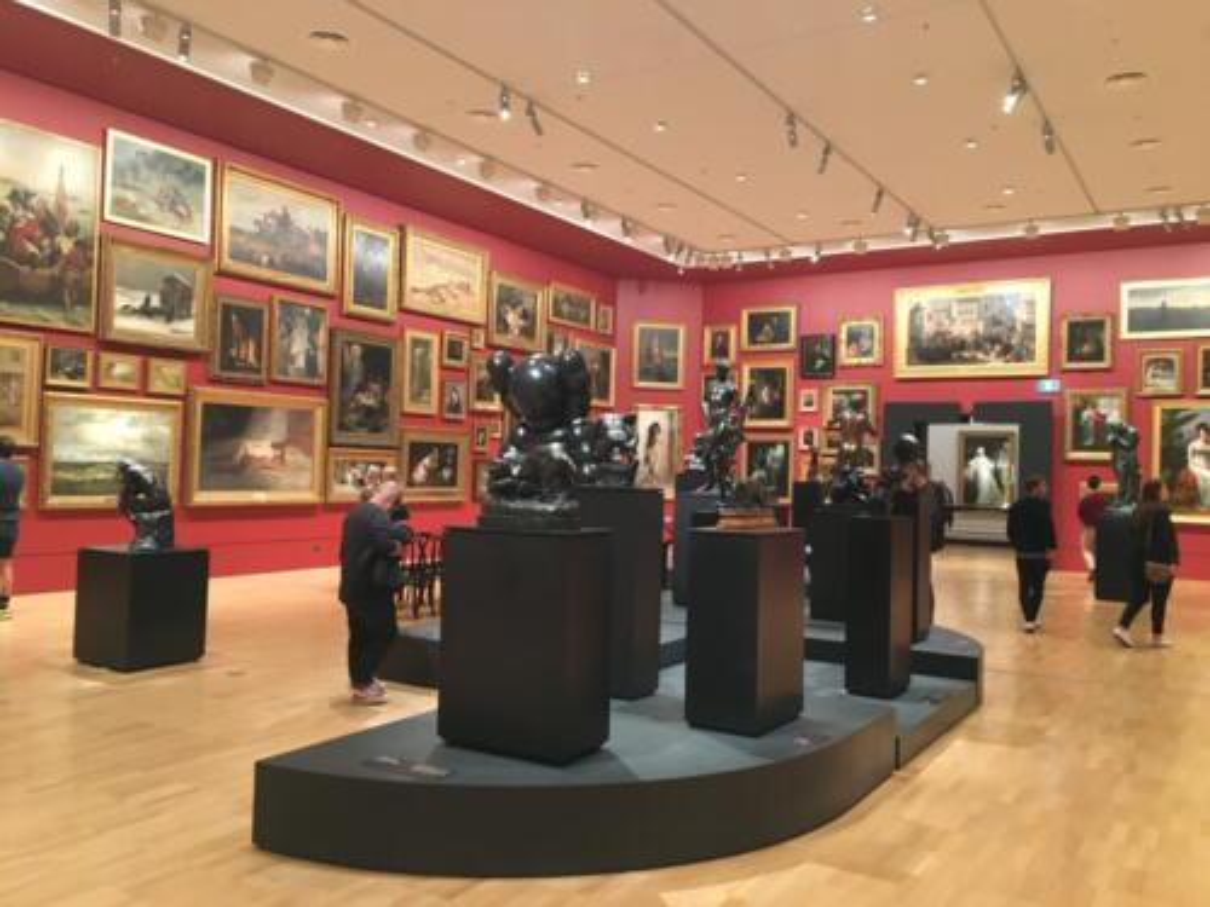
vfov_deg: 48.2
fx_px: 1014
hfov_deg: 61.7
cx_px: 605
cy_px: 454
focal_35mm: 29
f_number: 2.2
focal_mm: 4.15
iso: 400
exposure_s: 1/17
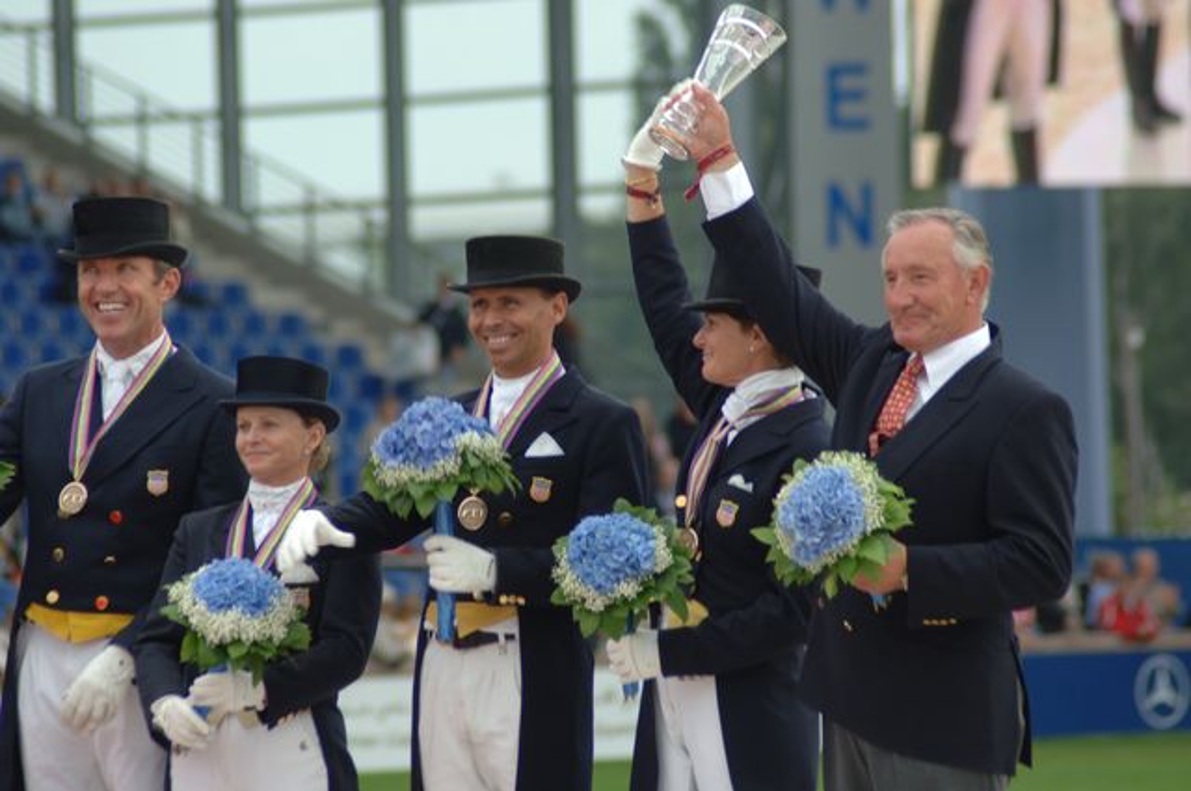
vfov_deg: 4.2
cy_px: 396
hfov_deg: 6.3
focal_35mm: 330
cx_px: 596
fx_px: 10904
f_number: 5.6
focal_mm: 220
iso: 200
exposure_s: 1/250
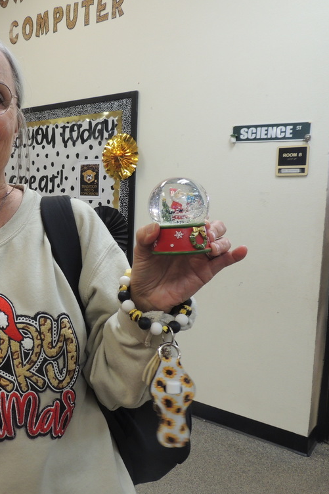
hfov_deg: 36.3
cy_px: 245
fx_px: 466
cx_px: 28
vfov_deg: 55.8
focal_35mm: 34
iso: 200
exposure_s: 1/30
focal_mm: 4.3
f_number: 3
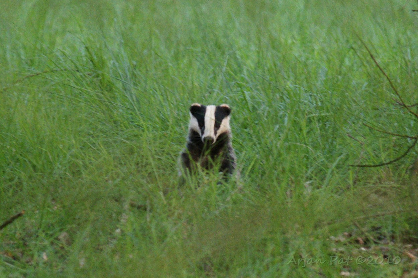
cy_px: 139
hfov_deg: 4.6
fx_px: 5224
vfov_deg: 3.1
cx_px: 209
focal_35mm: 450
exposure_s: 1/4
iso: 1600
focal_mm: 300
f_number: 4
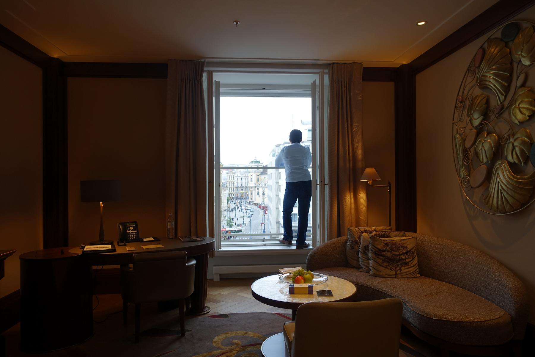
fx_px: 357
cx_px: 268
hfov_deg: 73.7
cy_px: 178
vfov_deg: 53.1
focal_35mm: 24
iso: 125
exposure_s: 1/30
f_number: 2.8
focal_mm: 8.8
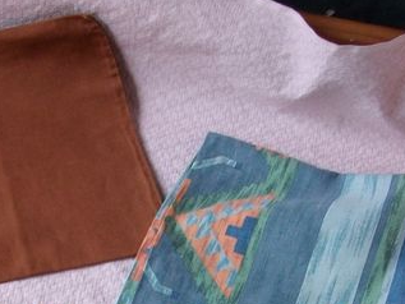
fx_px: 1182
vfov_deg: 13.8
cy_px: 453
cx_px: 120
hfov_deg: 19.4
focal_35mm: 101
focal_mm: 5.7
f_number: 2.9
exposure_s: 1/40
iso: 91
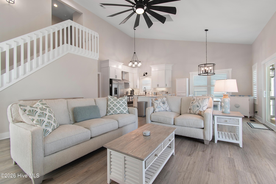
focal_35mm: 15
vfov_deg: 77.3
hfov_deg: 100.4
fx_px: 115
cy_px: 92
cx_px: 138
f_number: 4.5
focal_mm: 10
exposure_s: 1/13
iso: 100
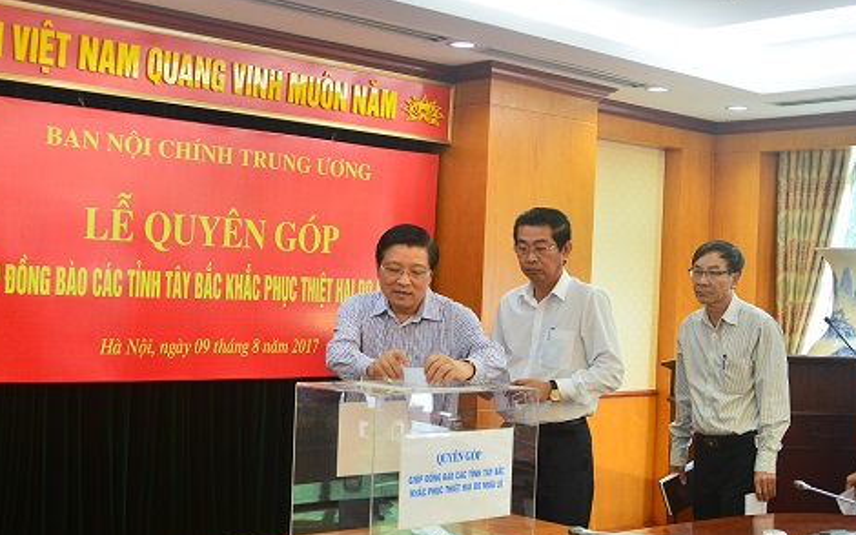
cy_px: 310
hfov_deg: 50.2
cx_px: 492
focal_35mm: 39
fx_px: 910
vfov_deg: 32.7
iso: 1250
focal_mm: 30
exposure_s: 1/160
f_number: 3.5
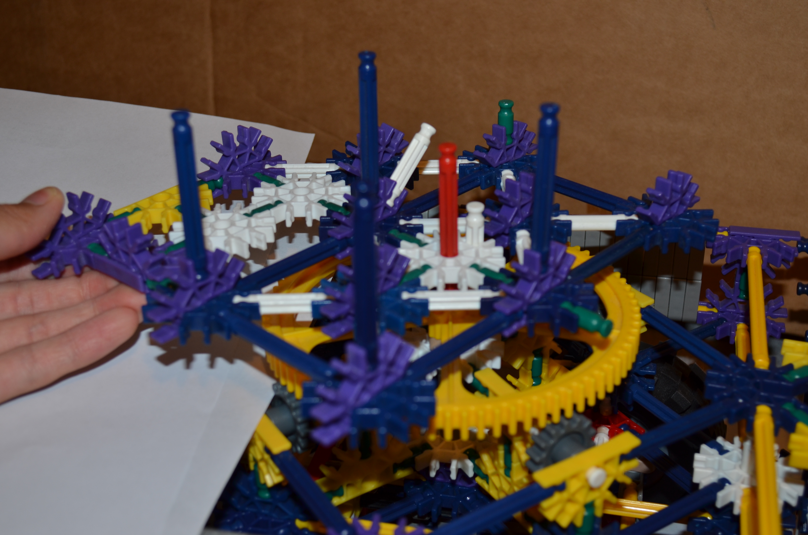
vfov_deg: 28.0
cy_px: 268
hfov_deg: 41.2
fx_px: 1075
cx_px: 404
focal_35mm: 48
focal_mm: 32
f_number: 5.6
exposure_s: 1/30
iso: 200
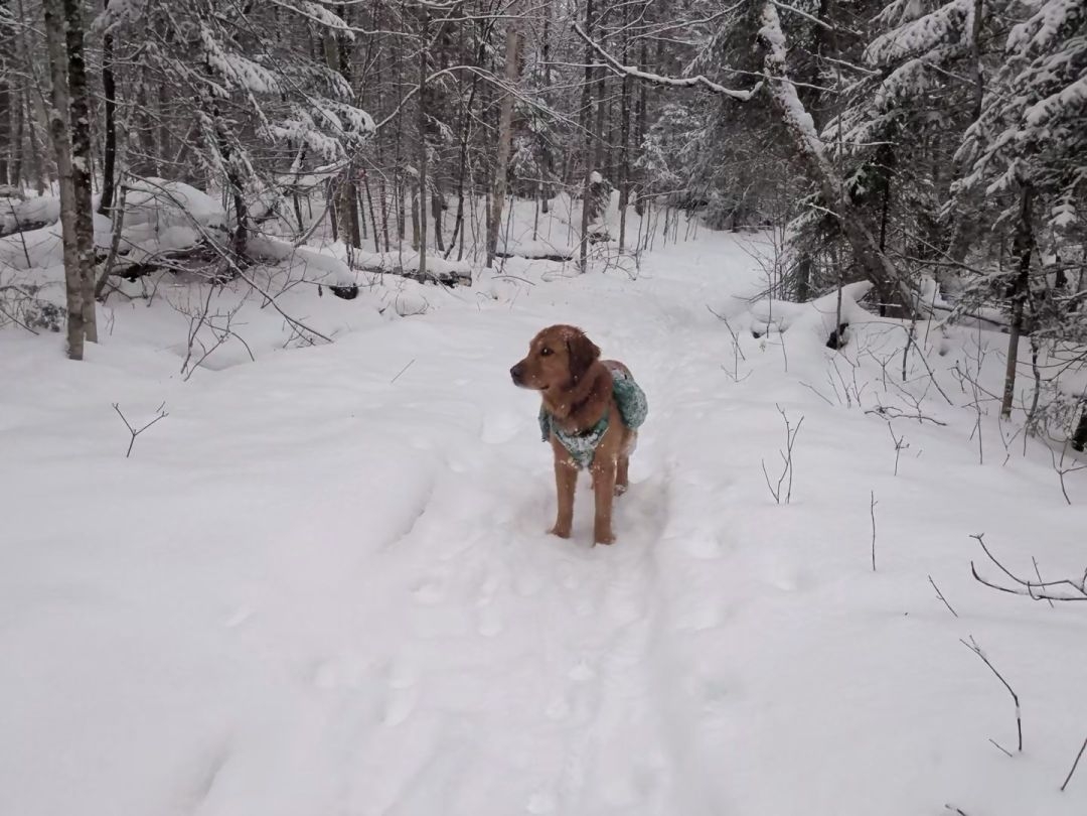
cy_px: 408
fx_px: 754
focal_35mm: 24
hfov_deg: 71.6
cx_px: 544
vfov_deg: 56.8
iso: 728
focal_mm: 4.53
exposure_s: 1/1072
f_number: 1.7
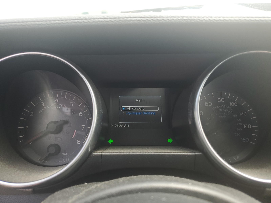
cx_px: 136
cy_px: 102
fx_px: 204
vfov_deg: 53.1
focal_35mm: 26
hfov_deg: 67.3
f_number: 1.5
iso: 50
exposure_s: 1/244
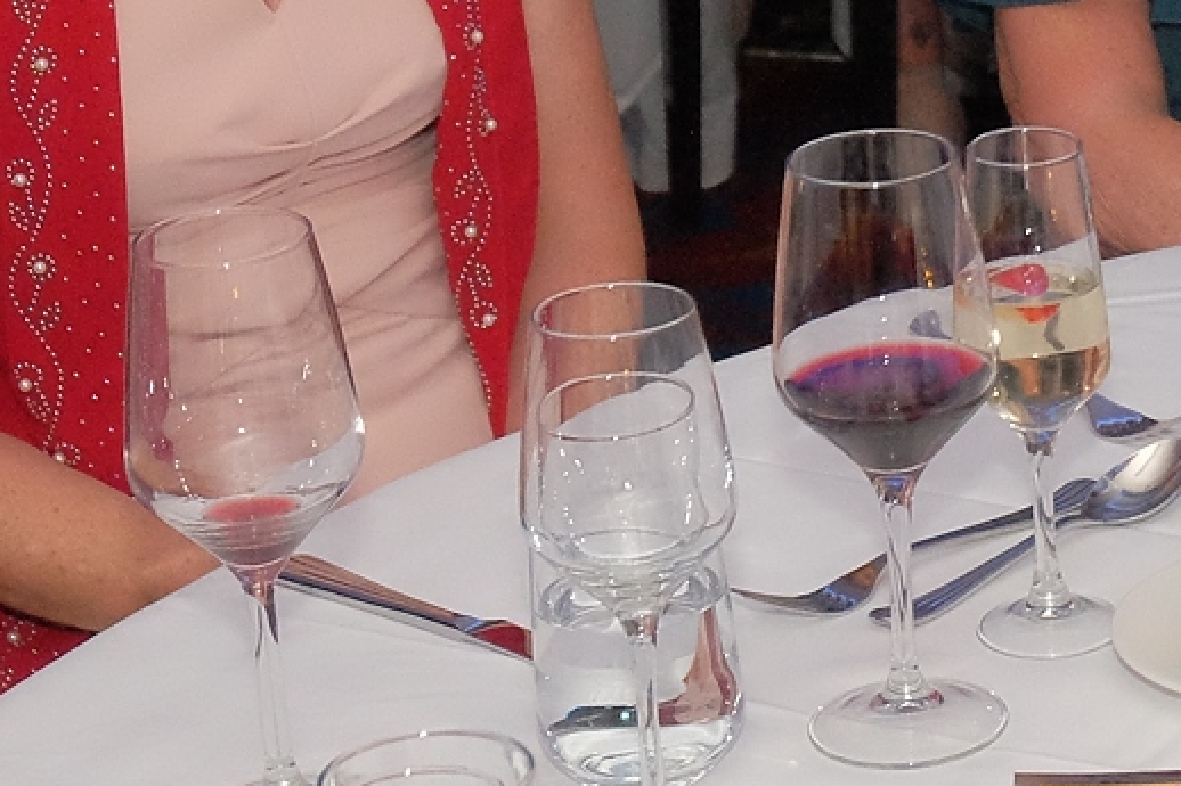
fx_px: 4329
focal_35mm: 132
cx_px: 1414
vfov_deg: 10.1
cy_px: -342
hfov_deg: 15.0
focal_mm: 25.4
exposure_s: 1/125
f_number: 4.5
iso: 6400
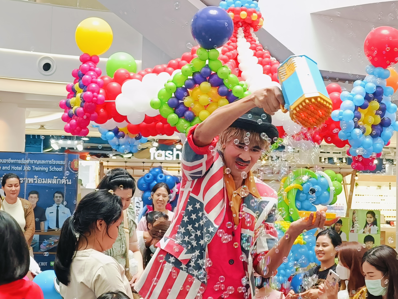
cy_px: 150
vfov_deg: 22.3
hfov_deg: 29.4
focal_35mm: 66
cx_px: 199
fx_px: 759
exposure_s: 1/149
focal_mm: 7.08
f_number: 2
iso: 1158
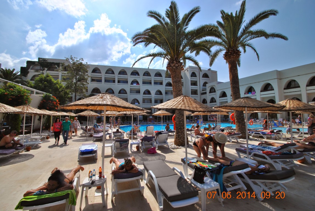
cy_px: 106
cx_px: 158
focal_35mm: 15
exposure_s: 1/400
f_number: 10
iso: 100
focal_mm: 10
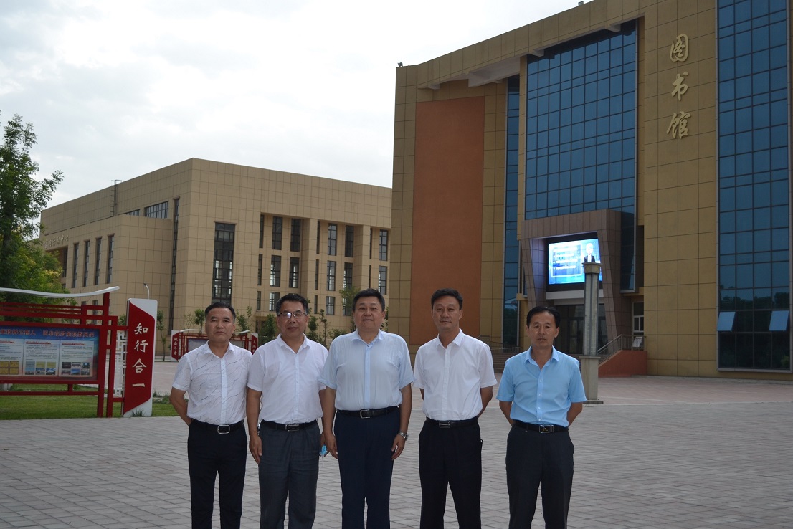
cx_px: 396
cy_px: 264
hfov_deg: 45.0
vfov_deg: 30.9
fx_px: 958
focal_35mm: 44
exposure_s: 1/125
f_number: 4.5
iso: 160
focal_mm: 29
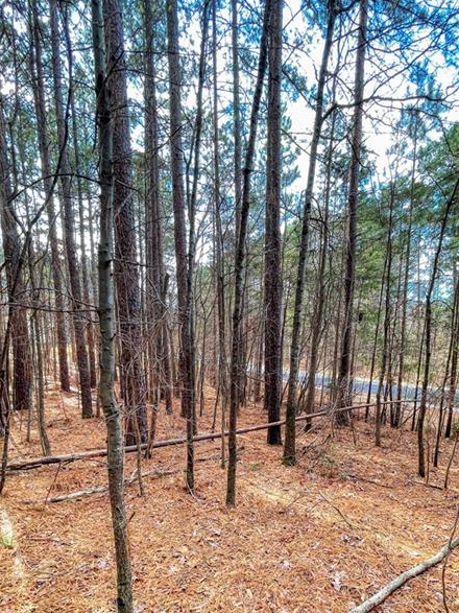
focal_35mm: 17
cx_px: 258
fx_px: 301
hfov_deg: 74.4
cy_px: 387
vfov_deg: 89.0
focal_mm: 1.5
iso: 80
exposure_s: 1/121
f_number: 2.4
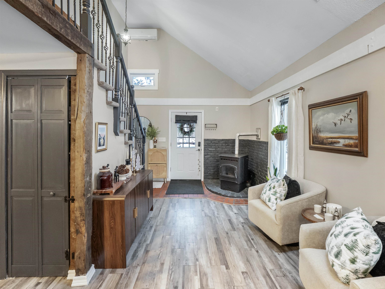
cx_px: 192
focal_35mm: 16
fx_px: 178
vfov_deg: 78.2
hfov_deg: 94.5
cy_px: 144
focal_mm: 8
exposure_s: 1/60
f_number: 2.8
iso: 2500
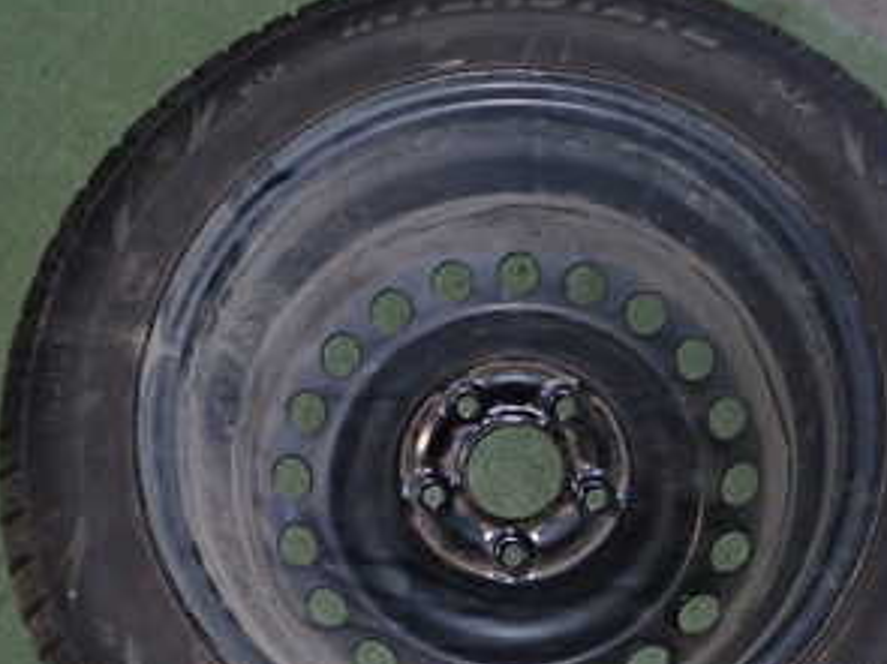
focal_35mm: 61
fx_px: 1562
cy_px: 448
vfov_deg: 23.9
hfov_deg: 31.7
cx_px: 481
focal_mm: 5.4
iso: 400
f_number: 6.3
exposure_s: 1/30
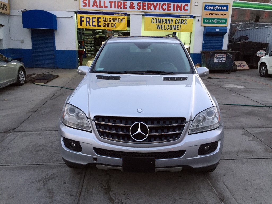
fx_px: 228
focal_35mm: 29
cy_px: 102
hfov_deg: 61.7
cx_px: 136
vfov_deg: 48.2
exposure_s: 1/30
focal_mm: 4.15
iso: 50
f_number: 2.2
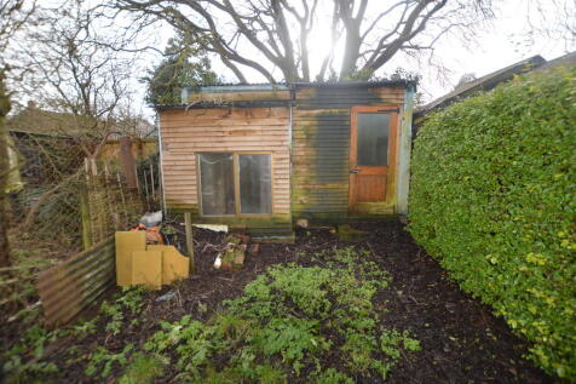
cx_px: 288
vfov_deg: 77.3
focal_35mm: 15
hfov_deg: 100.4
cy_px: 192
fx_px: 240
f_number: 4
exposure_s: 1/160
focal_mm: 10
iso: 100
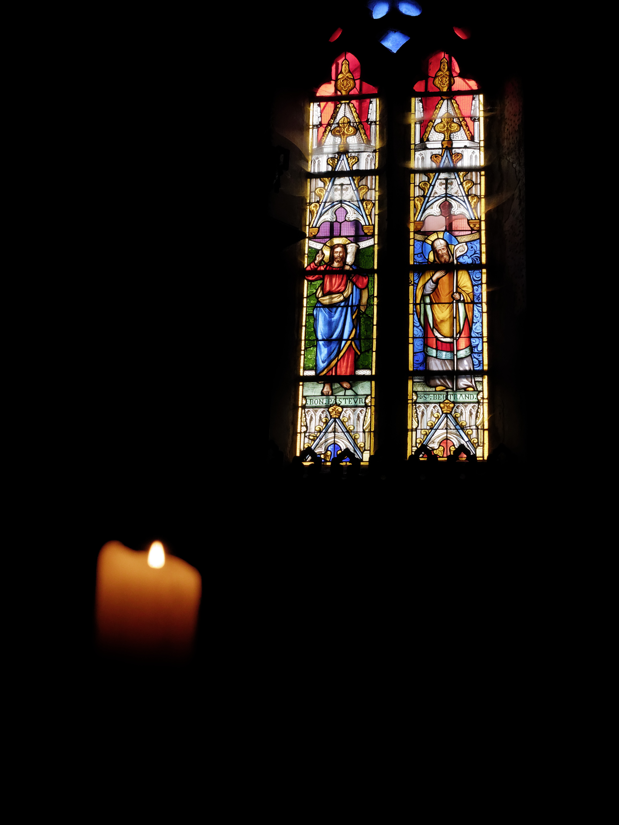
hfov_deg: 26.1
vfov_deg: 34.3
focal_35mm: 56
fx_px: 1335
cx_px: 310
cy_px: 412
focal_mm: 26
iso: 3200
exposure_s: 1/160
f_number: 3.5
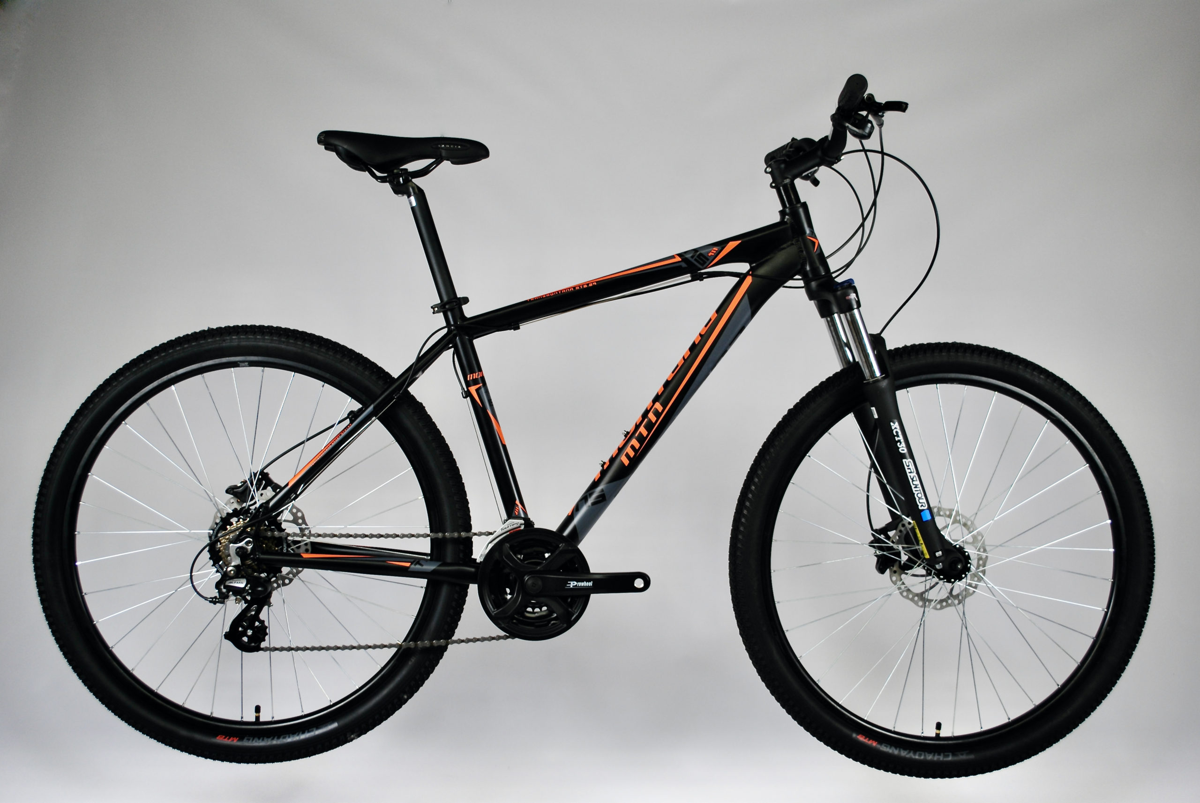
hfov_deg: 46.3
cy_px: 402
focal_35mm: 42
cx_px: 600
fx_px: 1402
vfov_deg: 32.0
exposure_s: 1/40
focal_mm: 28
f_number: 4.5
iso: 200
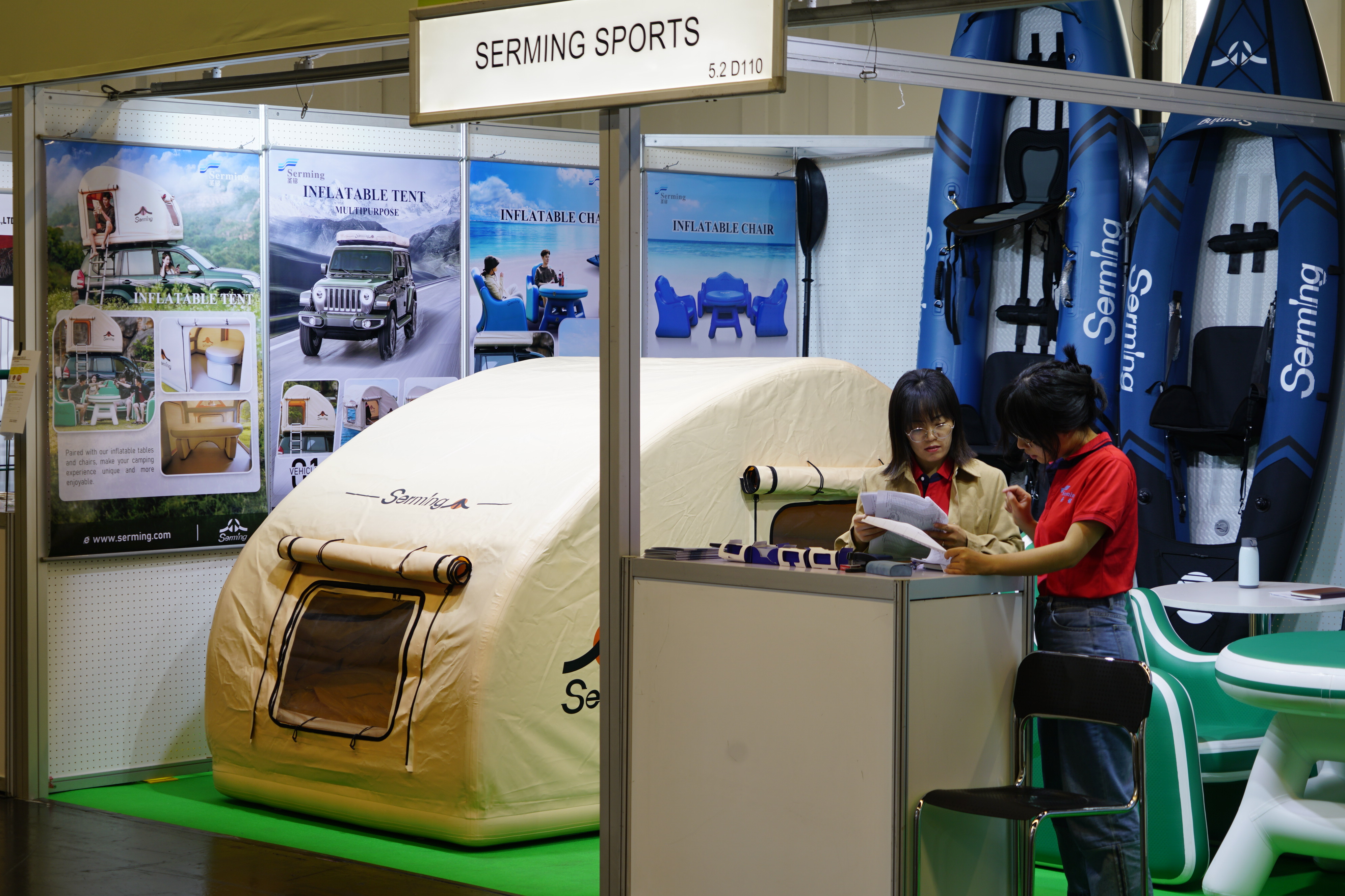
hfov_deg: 28.8
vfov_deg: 19.5
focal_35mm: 70
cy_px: 448
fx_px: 2615
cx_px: 672
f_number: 5.6
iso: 160
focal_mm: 70
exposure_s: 1/15
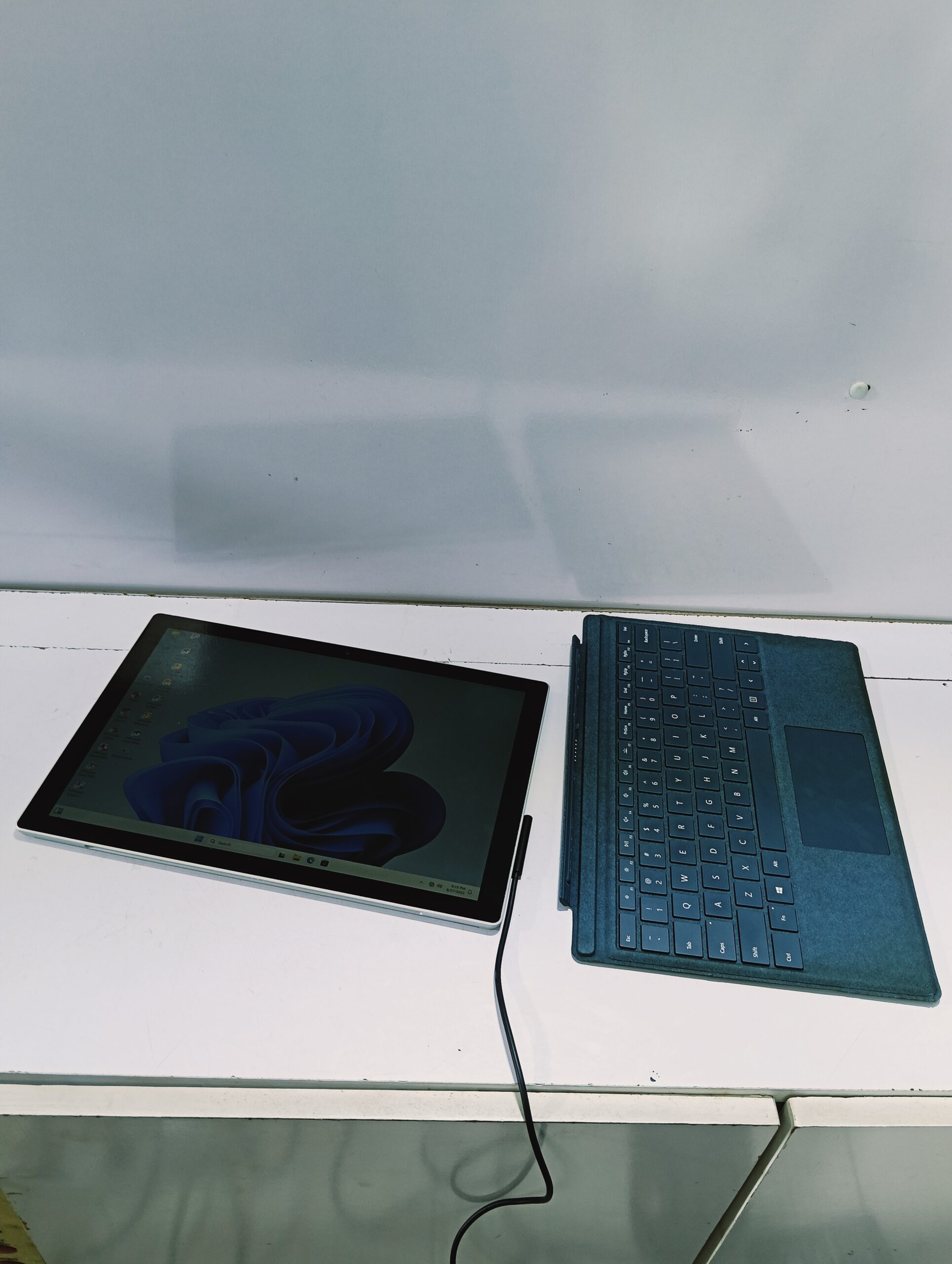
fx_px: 987
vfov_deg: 65.2
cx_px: 476
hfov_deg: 51.5
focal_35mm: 27
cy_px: 632
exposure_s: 1/33.3
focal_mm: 3.98
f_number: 1.8
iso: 100
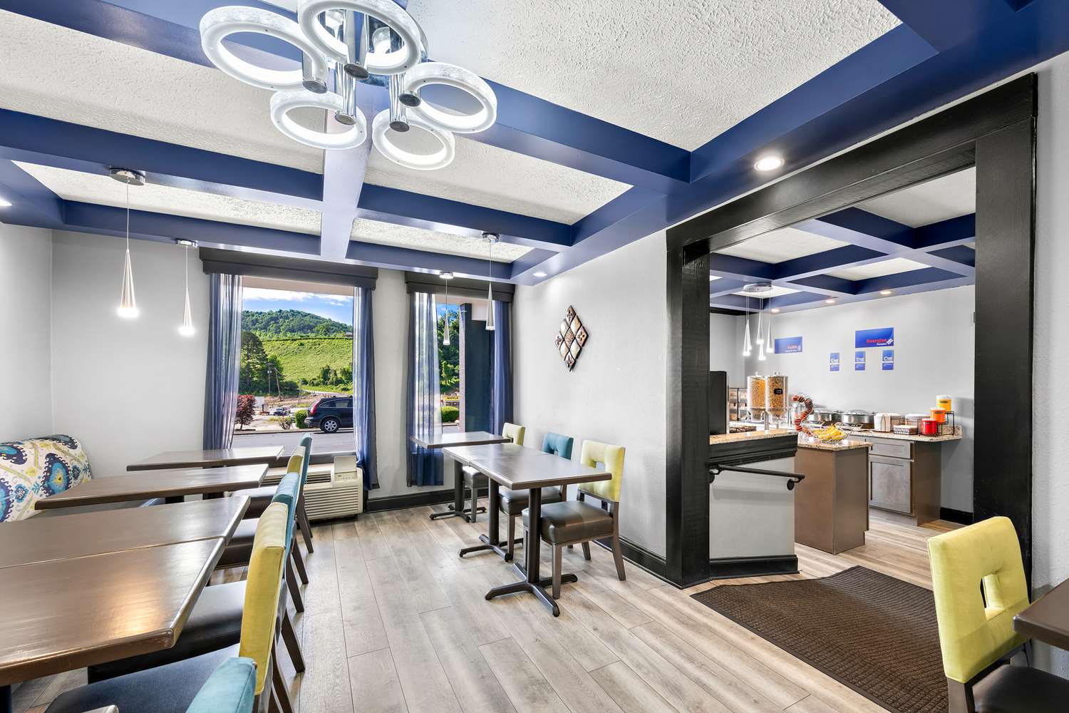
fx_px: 416
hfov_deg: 104.3
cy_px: 356
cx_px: 534
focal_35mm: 14
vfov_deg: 81.2
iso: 500
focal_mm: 14
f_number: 8
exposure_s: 1/4
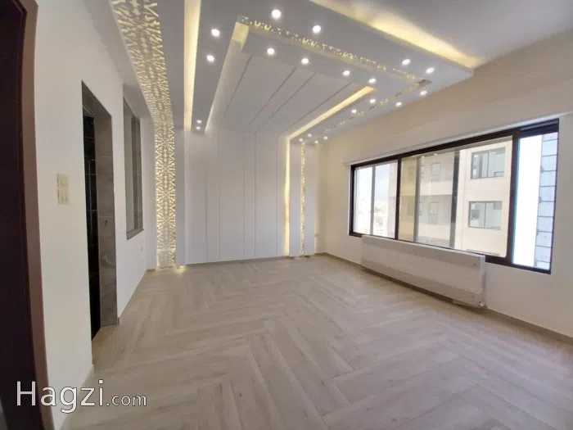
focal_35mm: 13
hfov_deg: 106.2
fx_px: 215
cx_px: 286
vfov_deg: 89.9
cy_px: 215
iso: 80
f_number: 2.2
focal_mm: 1.3
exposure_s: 1/100
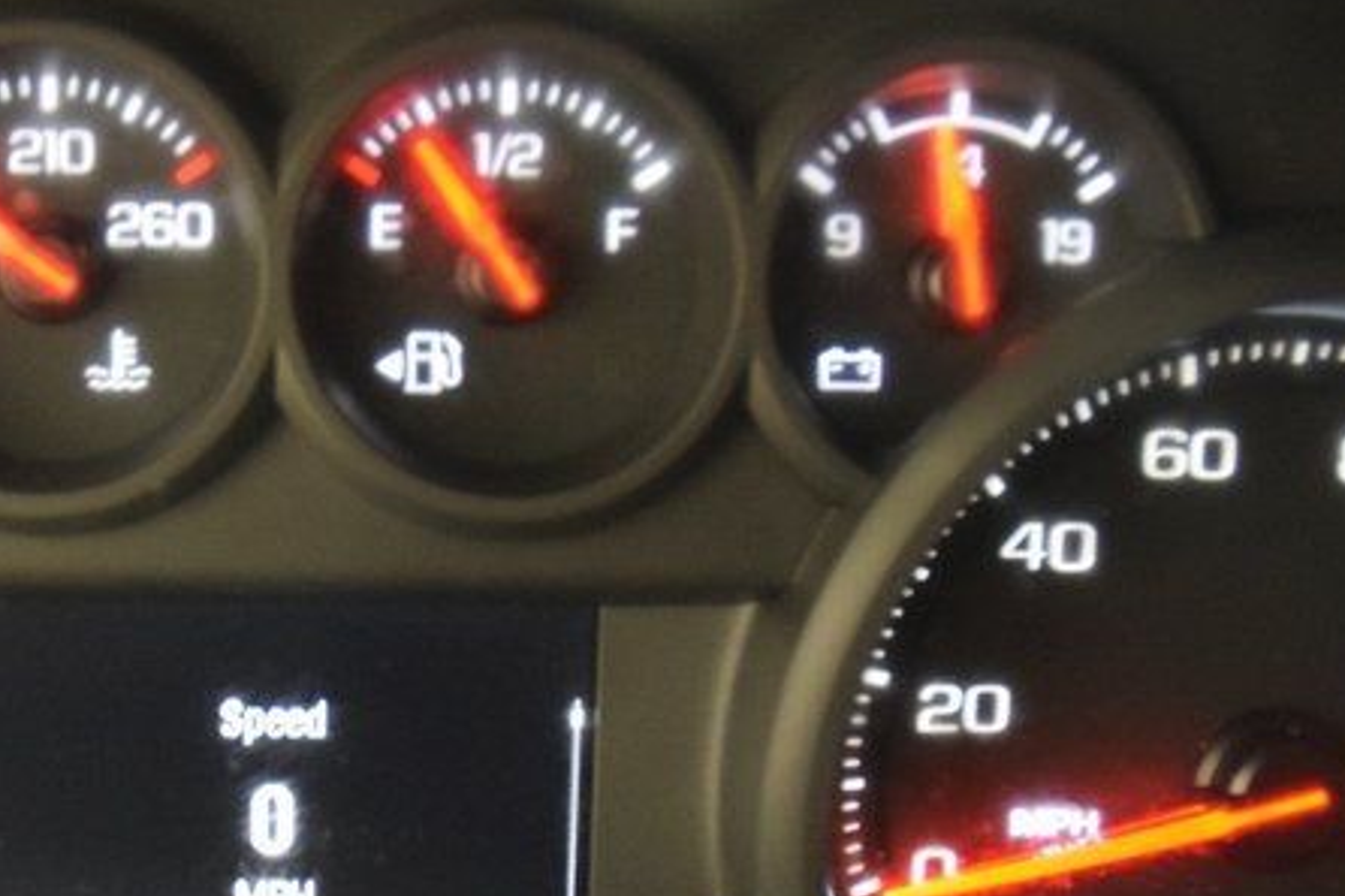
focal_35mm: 62
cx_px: 277
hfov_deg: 31.6
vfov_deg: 21.6
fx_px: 2315
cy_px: 707
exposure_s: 1/10
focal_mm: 18
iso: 3200
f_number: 3.5
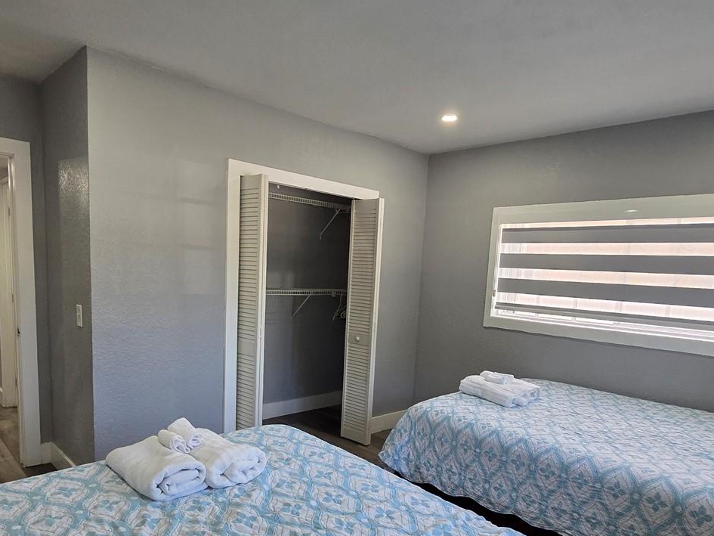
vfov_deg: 60.1
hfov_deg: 76.4
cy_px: 342
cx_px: 352
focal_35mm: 22
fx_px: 454
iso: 160
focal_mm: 2.2
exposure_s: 1/120
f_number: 2.2
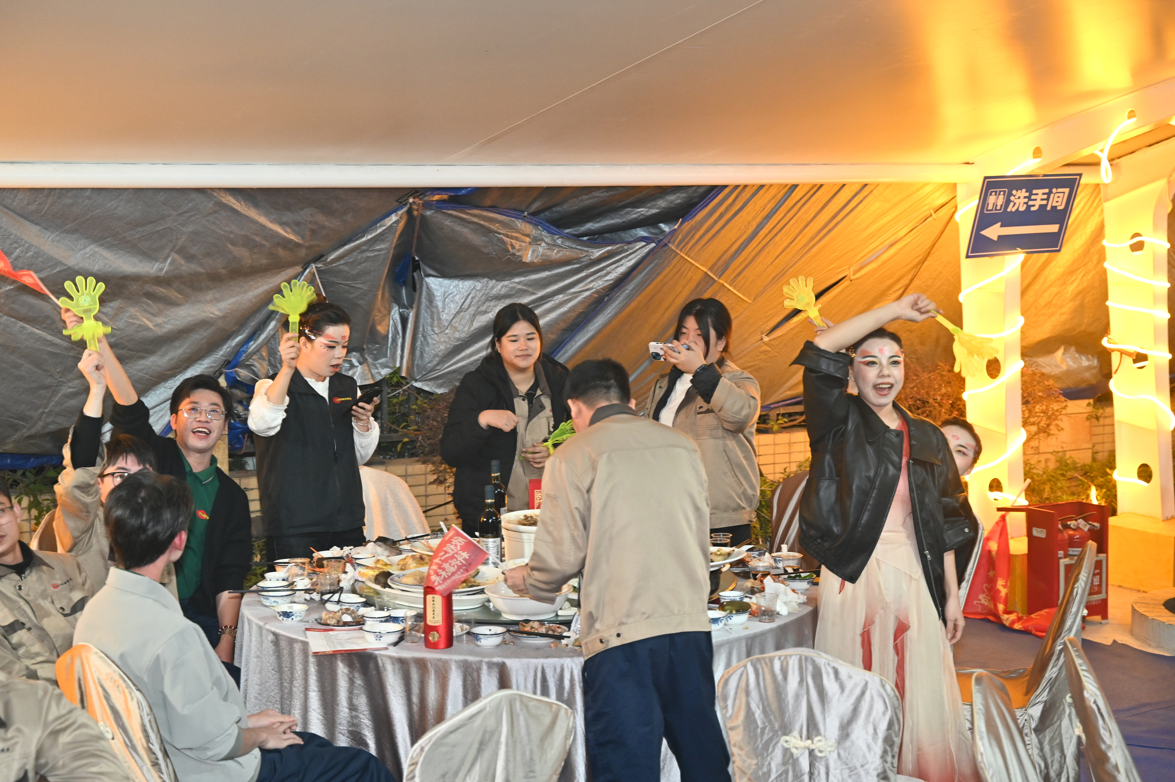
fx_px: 1827
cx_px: 588
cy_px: 391
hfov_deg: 35.7
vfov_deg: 24.2
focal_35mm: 56
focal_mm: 56
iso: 3200
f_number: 4
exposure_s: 1/160
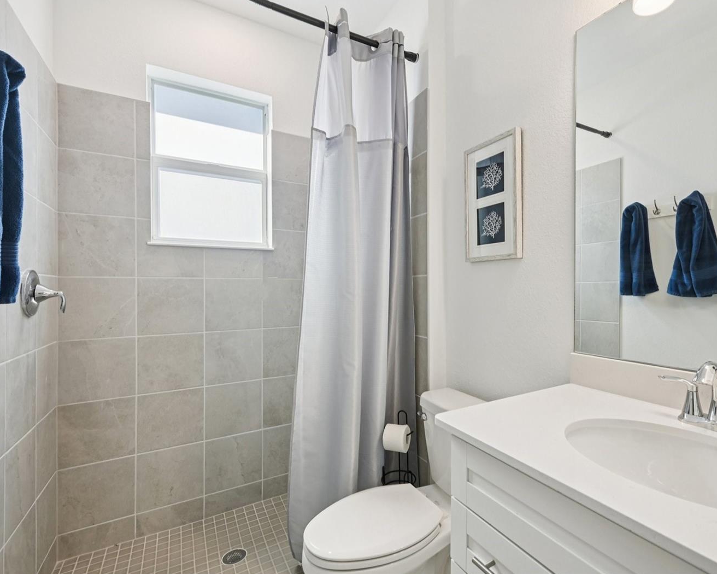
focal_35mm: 16
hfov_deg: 92.5
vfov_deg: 80.4
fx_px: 340
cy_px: 286
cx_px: 408
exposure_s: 1/100
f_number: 8
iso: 400
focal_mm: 14
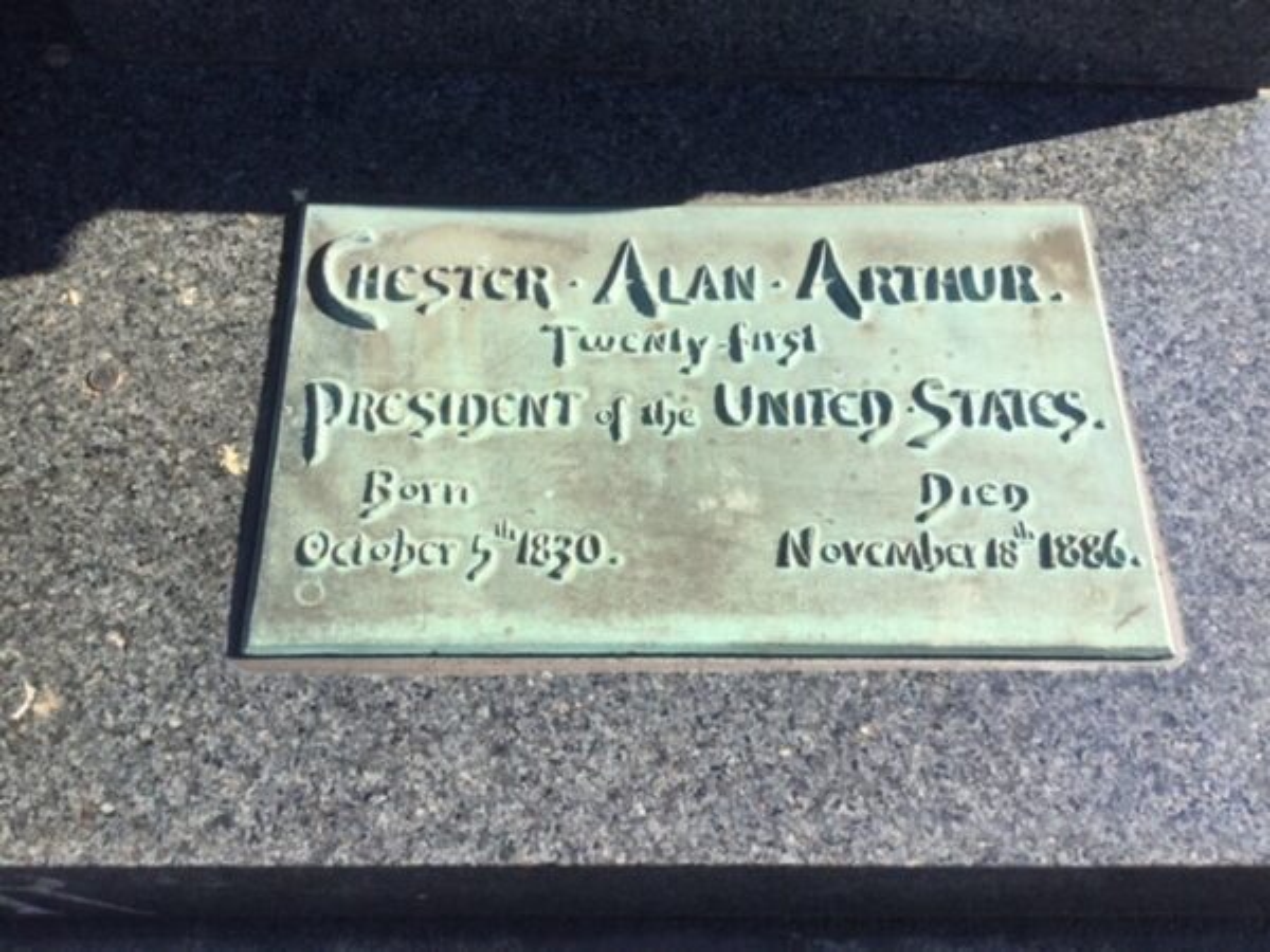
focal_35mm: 31
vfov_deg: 45.4
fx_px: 1137
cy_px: 476
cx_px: 635
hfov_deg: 58.4
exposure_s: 1/503
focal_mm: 3.3
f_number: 2.4
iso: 25
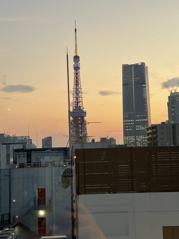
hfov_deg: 22.9
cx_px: 90
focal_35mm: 64
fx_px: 441
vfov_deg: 30.3
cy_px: 120
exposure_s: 1/50
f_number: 2.2
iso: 160
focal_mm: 7.5
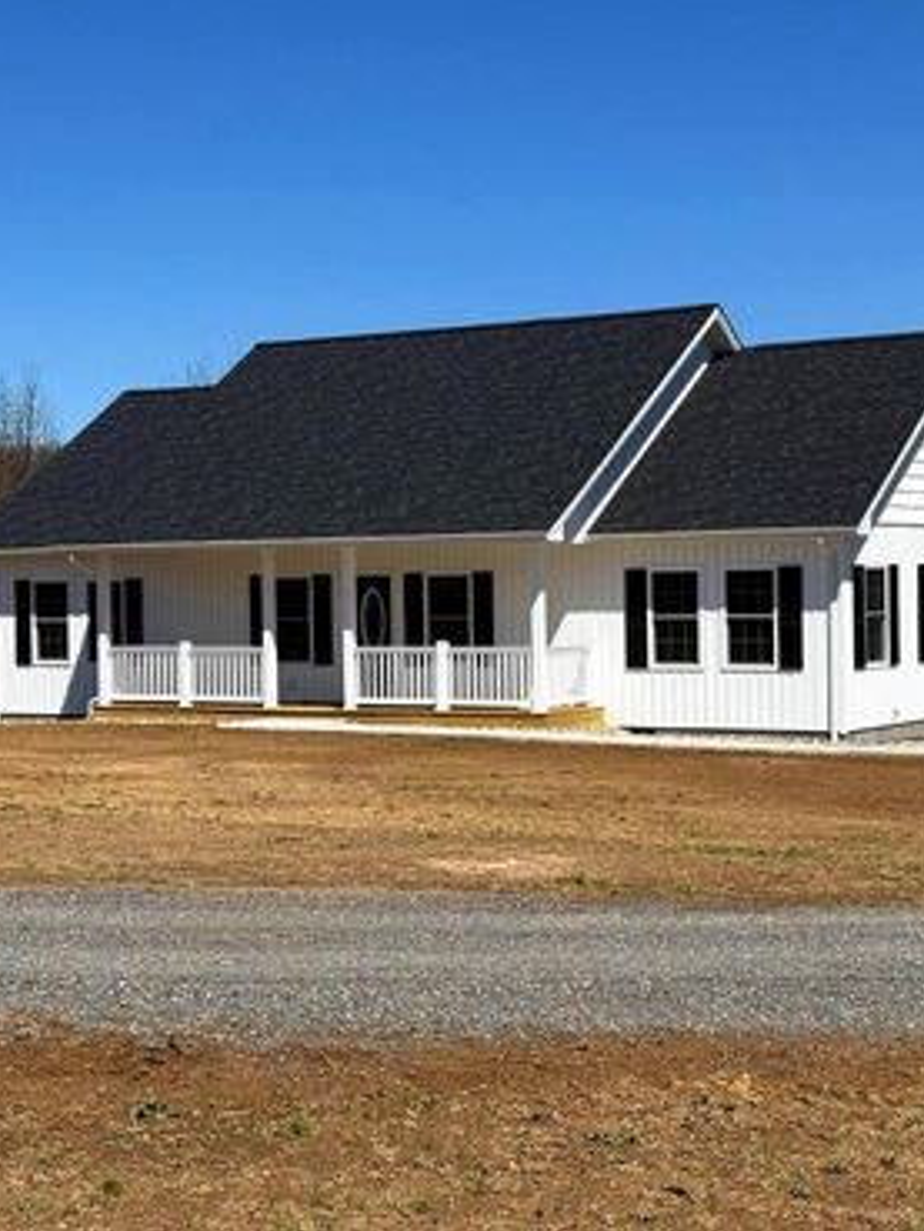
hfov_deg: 22.6
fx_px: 2312
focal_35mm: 65
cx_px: 497
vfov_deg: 29.8
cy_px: 609
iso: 64
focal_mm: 6.76
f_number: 1.78
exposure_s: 1/7874
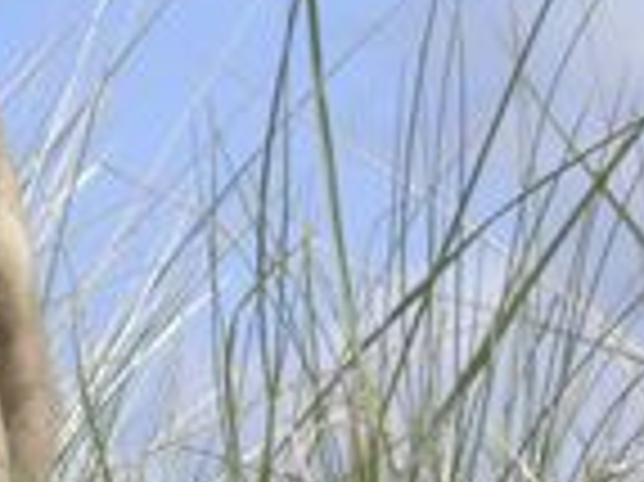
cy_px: 149
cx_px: -68
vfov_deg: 3.0
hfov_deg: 4.0
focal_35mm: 496
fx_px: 9220
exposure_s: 1/171
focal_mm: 16.8
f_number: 9.6
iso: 70
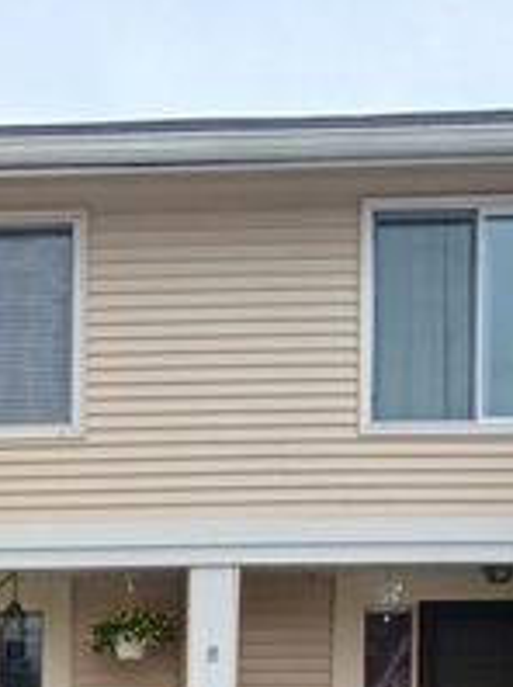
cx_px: -163
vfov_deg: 20.1
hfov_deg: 15.4
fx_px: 1802
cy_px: 841
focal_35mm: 91
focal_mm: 4
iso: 20
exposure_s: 1/174
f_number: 1.8
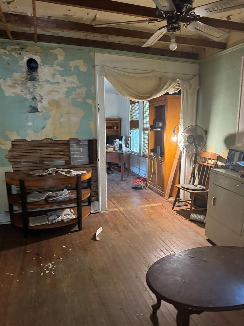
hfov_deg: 56.8
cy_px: 163
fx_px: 226
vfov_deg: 71.6
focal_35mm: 24
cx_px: 122
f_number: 1.78
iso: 800
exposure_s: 1/40
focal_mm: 6.76
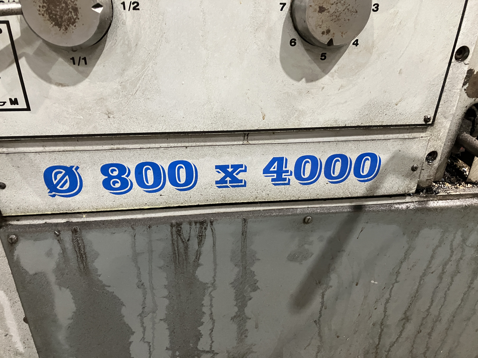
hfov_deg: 63.4
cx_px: 239
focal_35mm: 28
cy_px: 179
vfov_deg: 49.7
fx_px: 387
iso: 320
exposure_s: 1/40
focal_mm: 3.99
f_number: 1.8
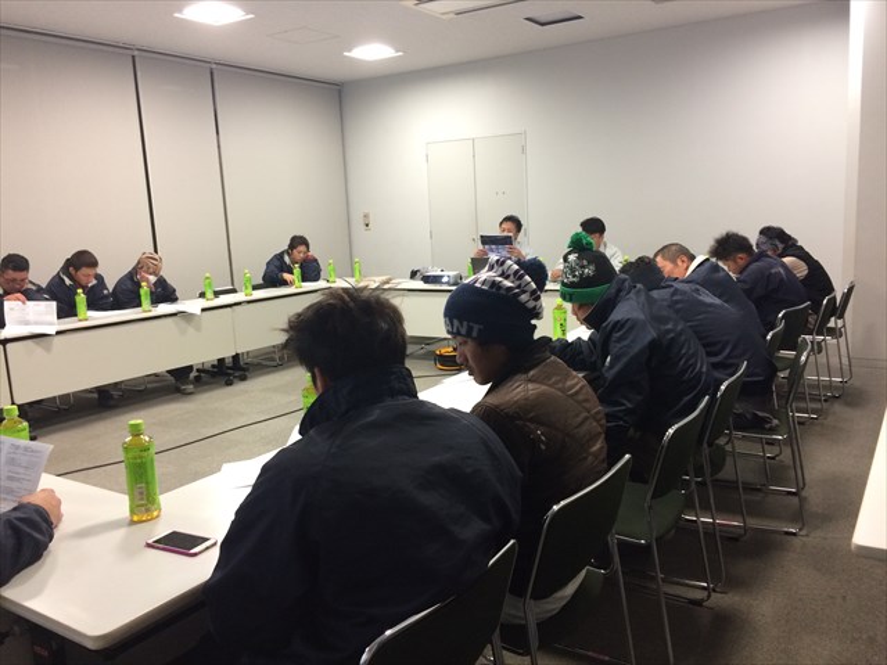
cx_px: 444
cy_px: 332
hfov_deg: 61.7
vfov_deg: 48.2
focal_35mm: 29
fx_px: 743
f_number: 2.2
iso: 160
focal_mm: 4.15
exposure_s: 1/30
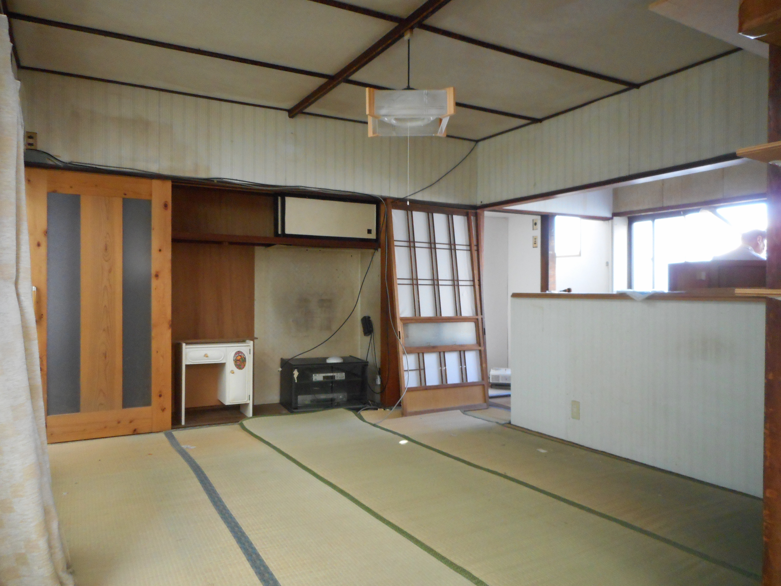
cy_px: 293
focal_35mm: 25
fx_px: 564
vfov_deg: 54.9
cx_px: 390
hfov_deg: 69.4
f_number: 3.7
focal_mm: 4.5
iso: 400
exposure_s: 1/30
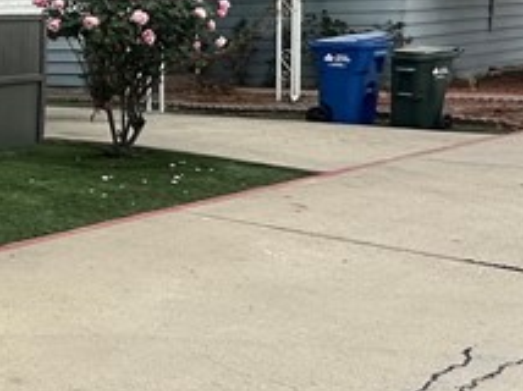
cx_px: -357
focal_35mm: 67
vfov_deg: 21.8
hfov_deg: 21.6
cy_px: 144
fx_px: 1011
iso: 40
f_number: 2.2
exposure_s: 1/321
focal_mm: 2.22
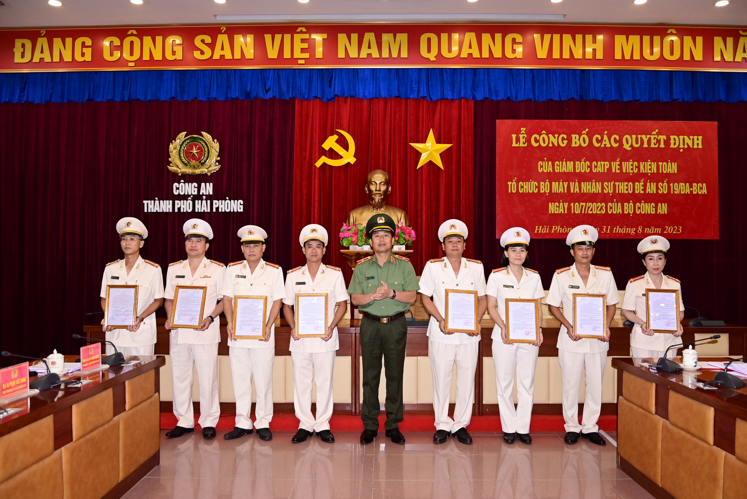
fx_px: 561
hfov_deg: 67.3
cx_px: 374
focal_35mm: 27
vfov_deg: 48.0
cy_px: 250
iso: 1000
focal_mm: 18
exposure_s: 1/200
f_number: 4.5
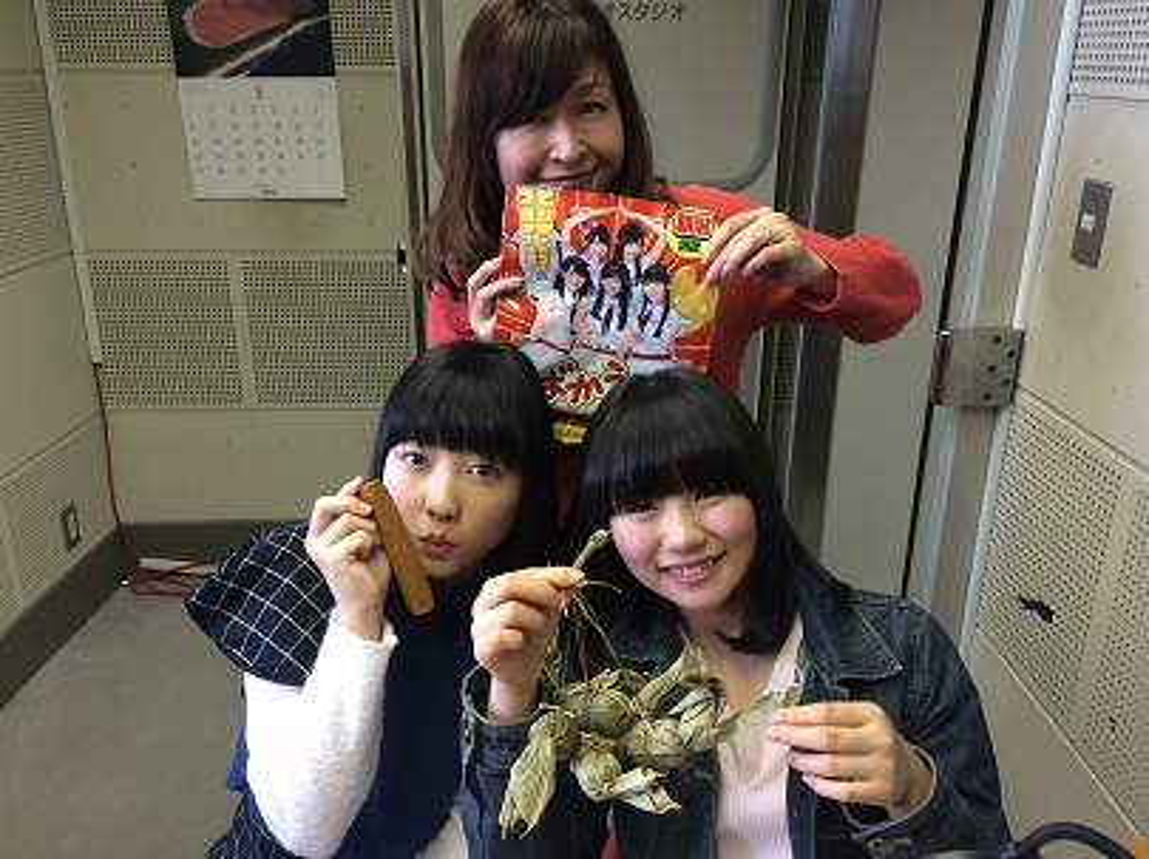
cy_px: 430
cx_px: 574
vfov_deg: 48.2
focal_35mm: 29
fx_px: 962
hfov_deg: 61.7
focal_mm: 4.15
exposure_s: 1/33
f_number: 2.2
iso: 125
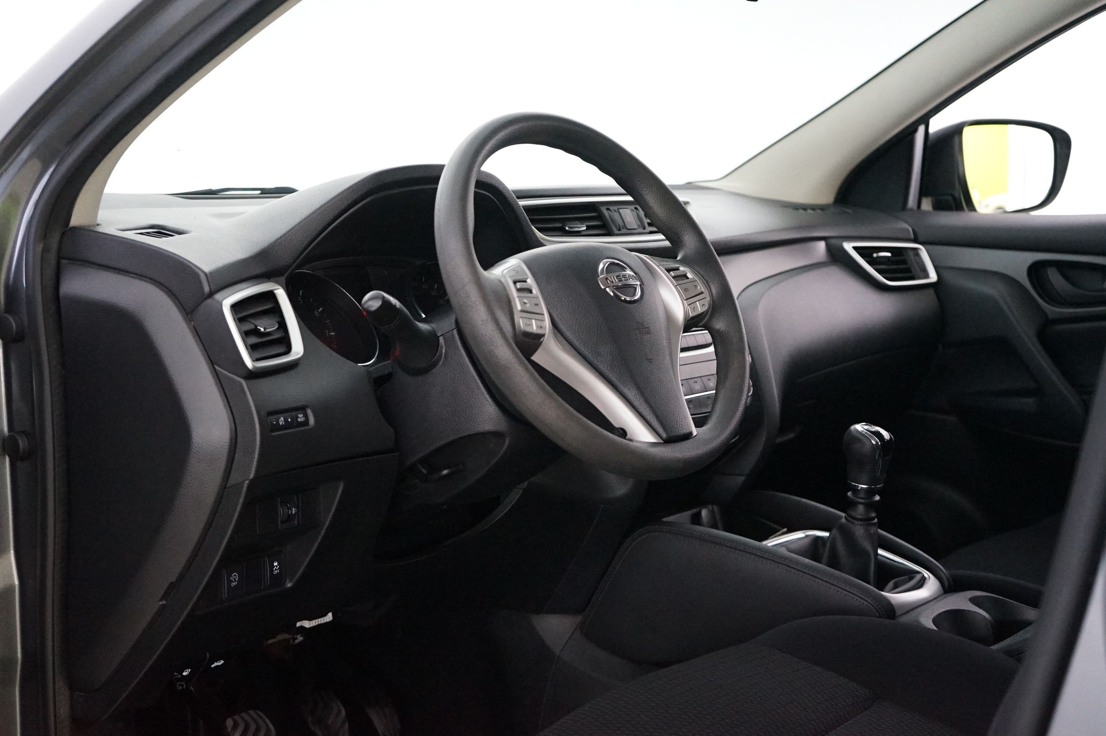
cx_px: 553
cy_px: 368
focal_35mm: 47
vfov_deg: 28.6
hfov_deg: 41.9
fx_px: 1443
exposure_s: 1/40
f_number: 4.5
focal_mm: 47
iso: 6400
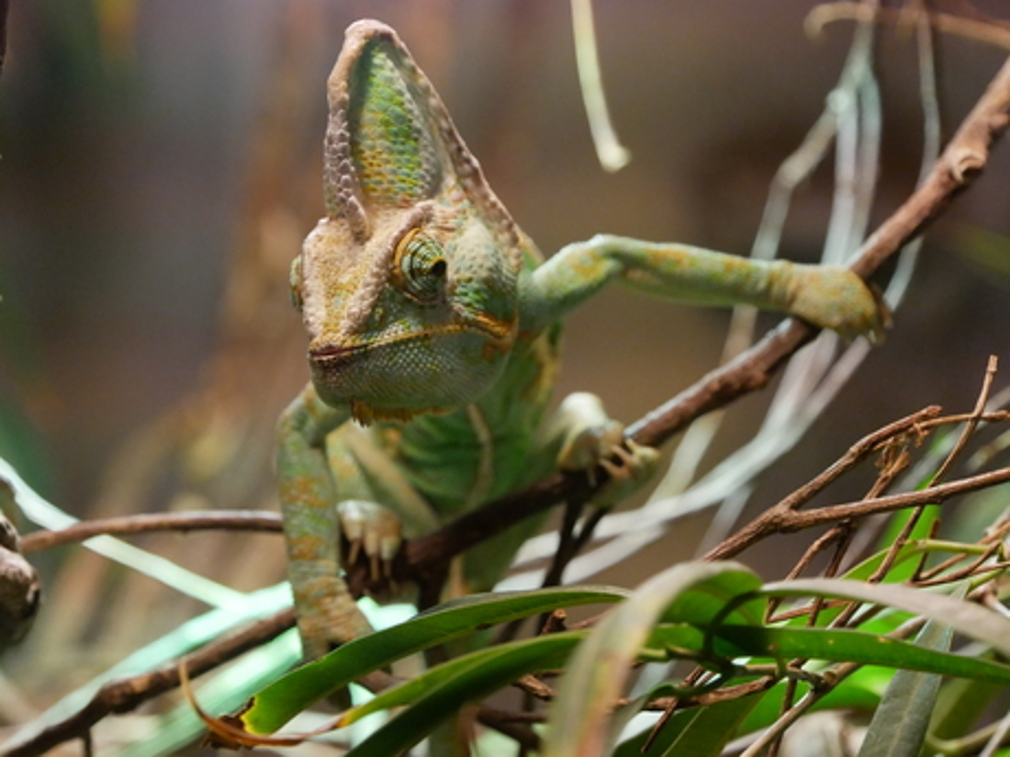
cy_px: 378
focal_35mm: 138
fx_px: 4026
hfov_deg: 14.3
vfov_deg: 10.7
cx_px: 505
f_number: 5.4
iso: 3200
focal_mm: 69
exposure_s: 1/125
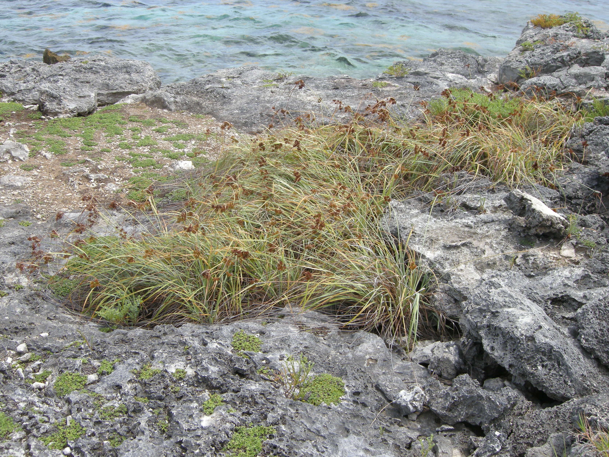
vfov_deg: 40.7
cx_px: 304
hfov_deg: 52.6
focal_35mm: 35
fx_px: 616
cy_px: 228
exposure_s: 1/180
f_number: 4.8
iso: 64
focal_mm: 7.5
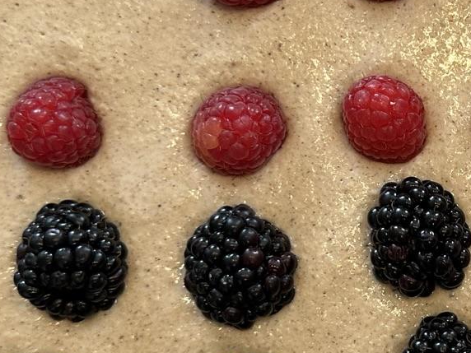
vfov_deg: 17.2
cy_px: 188
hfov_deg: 21.7
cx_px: 506
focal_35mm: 86
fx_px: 1170
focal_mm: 6.86
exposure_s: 1/60
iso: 125
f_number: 1.78
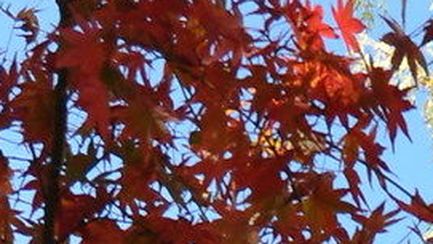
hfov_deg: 5.9
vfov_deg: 3.1
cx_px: 522
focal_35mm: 361
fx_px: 4148
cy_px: 1255
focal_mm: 26
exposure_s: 1/160
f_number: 6.3
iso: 200
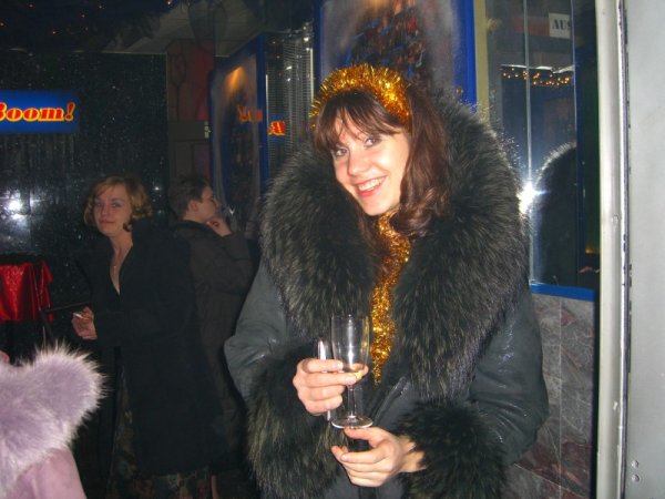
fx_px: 730
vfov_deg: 37.7
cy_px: 250
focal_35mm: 38
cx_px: 332
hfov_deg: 49.0
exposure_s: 1/60
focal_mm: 7.9
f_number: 2.8
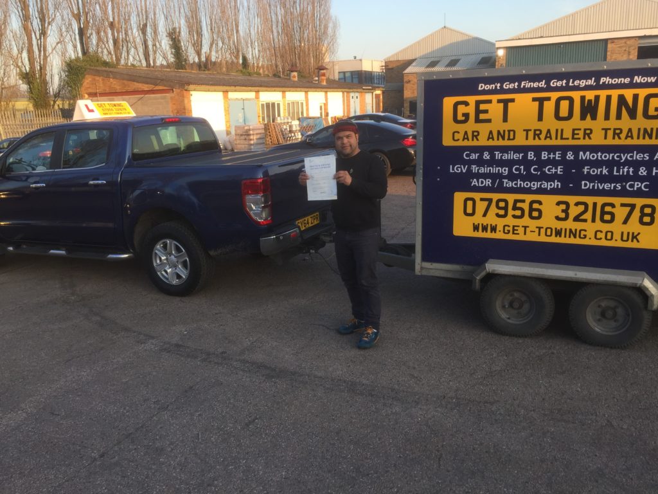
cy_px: 247
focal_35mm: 29
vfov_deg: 48.2
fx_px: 551
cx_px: 329
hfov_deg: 61.7
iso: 32
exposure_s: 1/282
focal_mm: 4.15
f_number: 2.2
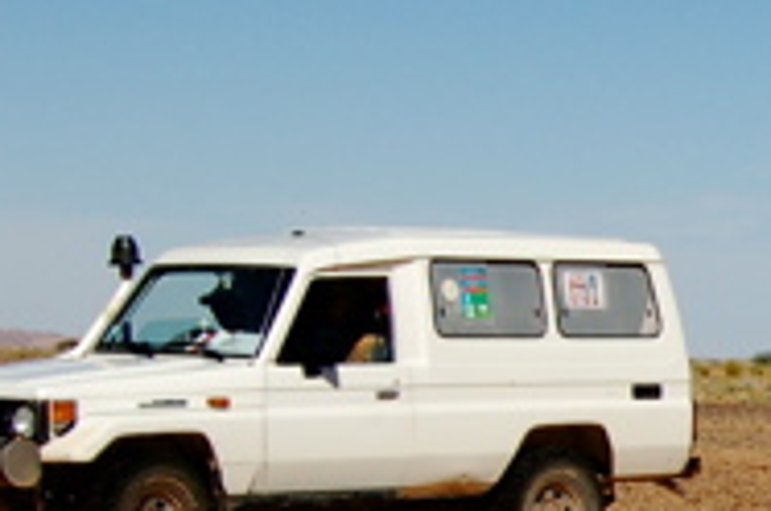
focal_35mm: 167
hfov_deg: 11.5
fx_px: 3570
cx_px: 1328
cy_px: 546
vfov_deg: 8.1
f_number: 10
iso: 200
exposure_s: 1/400
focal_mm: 26
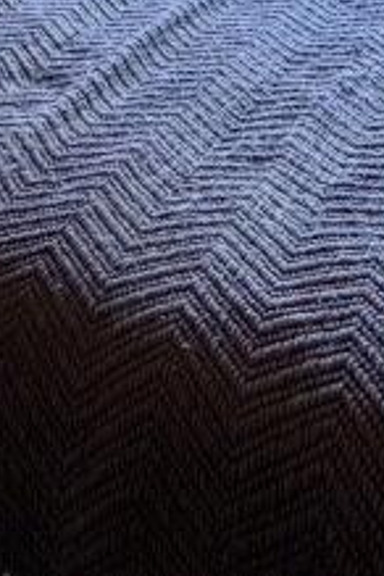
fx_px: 1088
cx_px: 0
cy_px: -310
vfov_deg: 23.2
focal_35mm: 68
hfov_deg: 19.4
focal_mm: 2.22
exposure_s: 1/99
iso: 125
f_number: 2.2
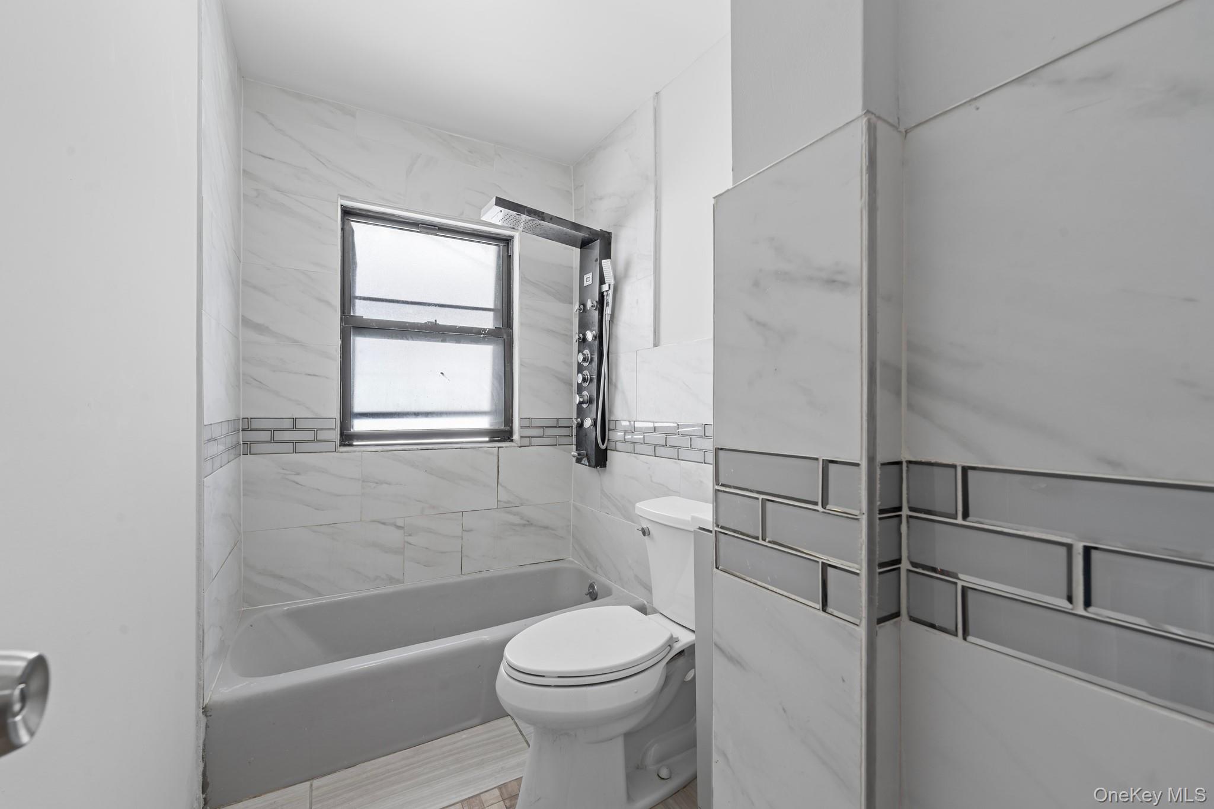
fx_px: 472
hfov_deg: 104.3
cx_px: 607
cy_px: 404
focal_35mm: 14
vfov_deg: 81.2
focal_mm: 14
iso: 400
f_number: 10
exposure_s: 1/5
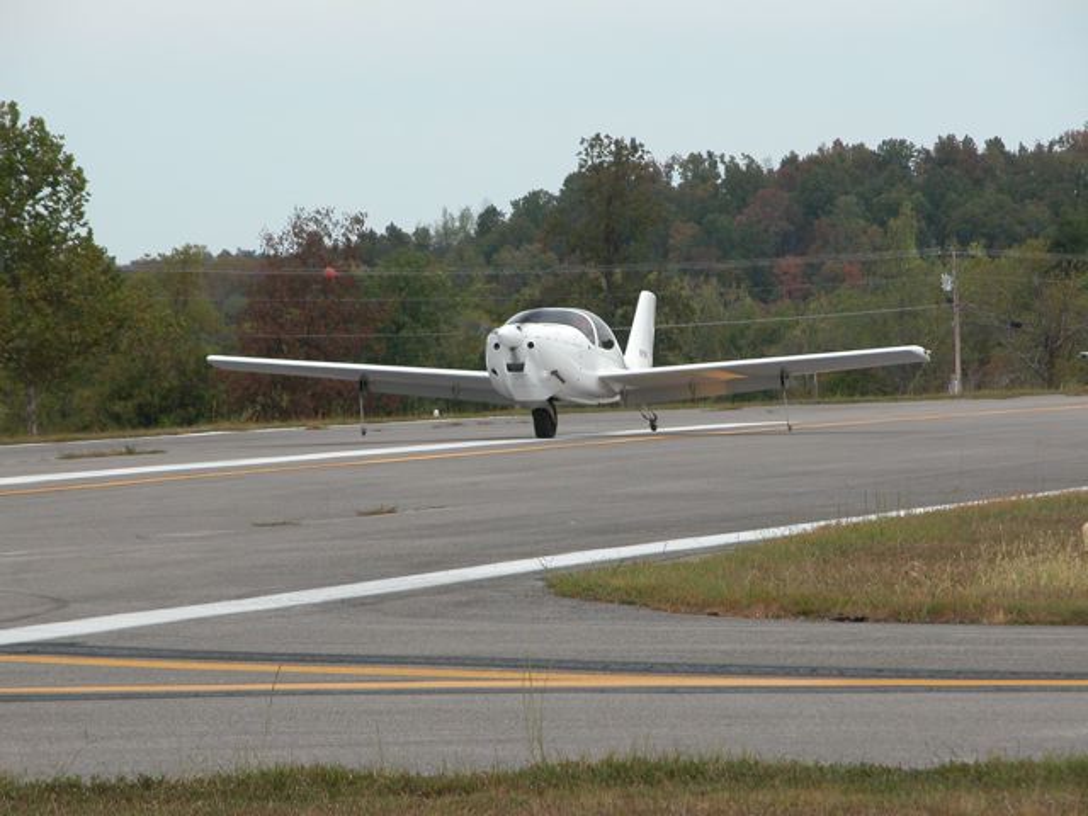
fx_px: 7606
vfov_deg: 6.1
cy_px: 408
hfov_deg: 8.2
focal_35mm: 242
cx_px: 544
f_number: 6.6
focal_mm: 61.5
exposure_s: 1/669
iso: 200
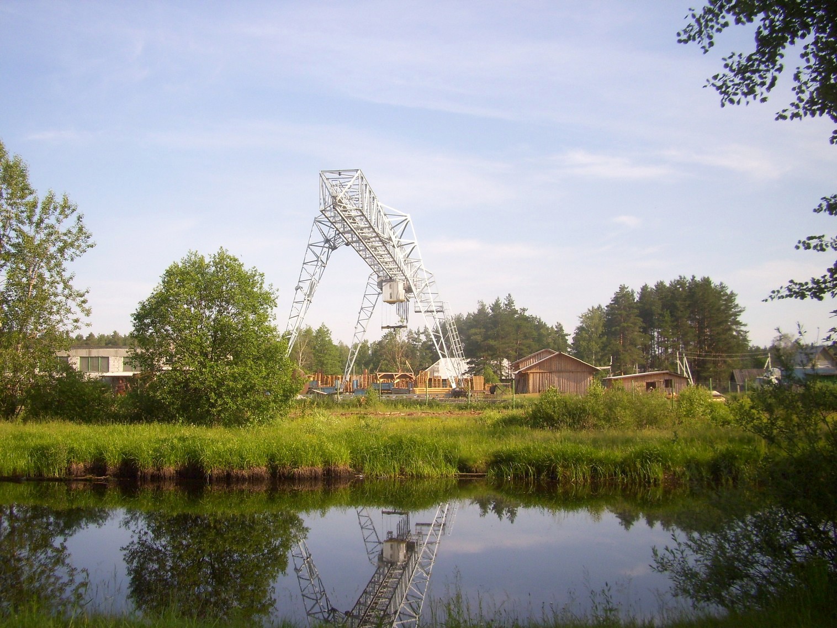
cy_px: 314
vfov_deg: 41.8
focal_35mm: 34
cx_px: 418
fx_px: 822
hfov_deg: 54.0
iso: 80
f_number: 5.6
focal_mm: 5.7
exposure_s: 1/200
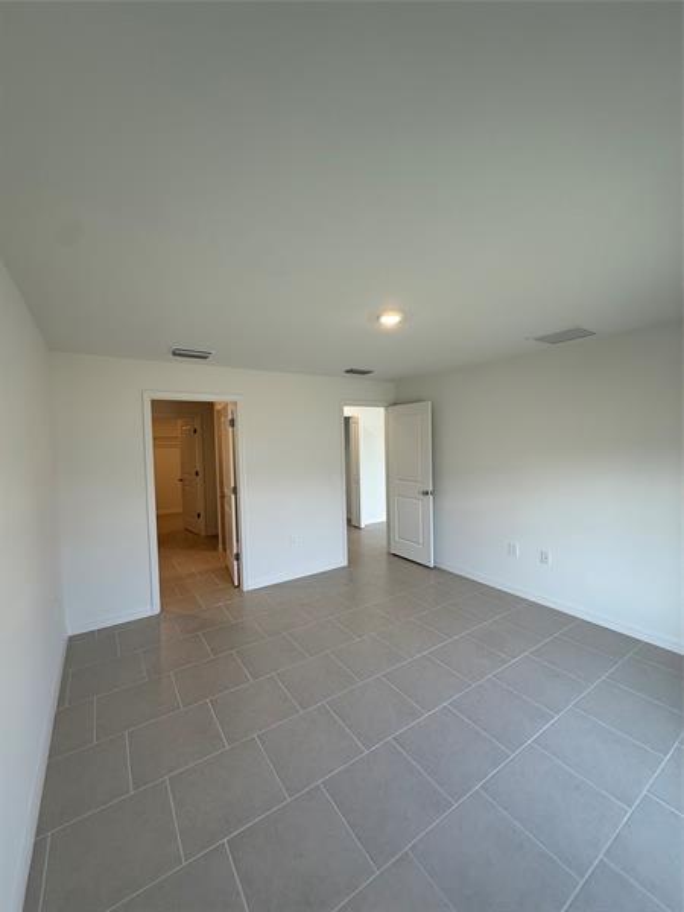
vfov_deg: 102.1
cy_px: 456
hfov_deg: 85.7
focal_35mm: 14
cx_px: 342
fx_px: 369
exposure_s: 1/120
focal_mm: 2.22
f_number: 2.2
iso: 100
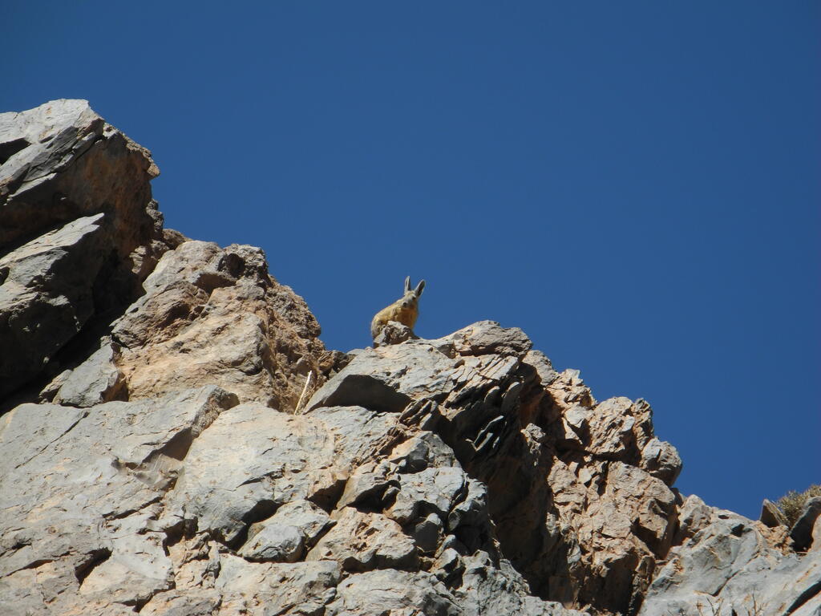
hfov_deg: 9.9
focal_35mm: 200
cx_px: 410
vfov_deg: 7.4
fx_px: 4743
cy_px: 308
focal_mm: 42.6
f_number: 5.6
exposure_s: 1/400
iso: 100
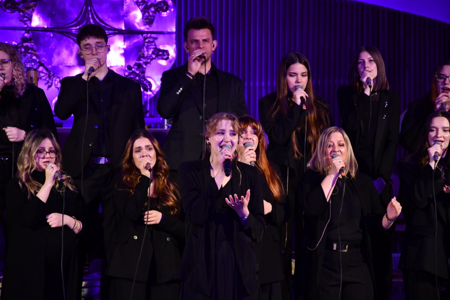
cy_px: 150
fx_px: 2288
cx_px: 225
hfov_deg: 11.2
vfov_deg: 7.5
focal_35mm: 183
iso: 3200
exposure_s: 1/80
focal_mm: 122
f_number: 5.6
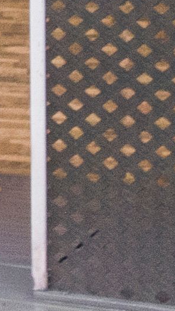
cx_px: -942
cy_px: -117
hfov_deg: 4.5
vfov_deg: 11.1
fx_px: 1551
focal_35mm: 188
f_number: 8
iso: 500
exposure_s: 1.5
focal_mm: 16
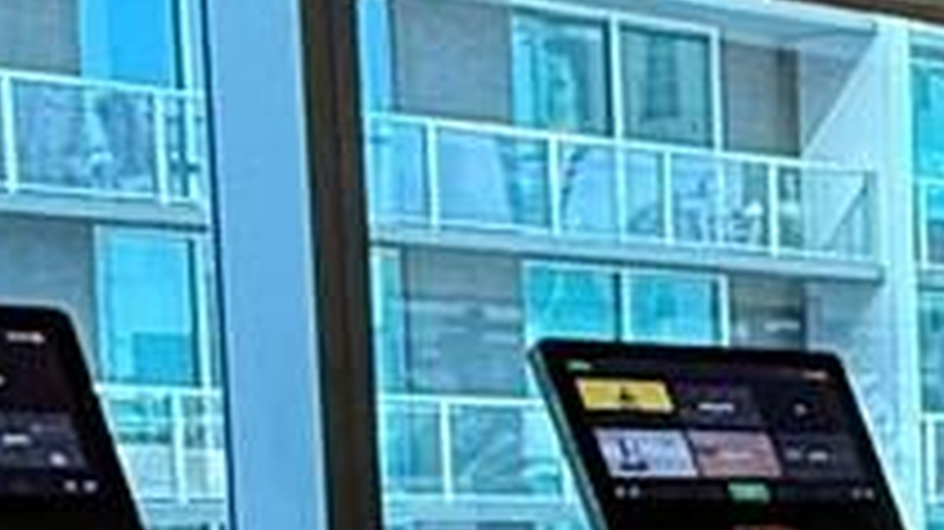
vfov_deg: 10.1
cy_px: 799
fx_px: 2903
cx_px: 2311
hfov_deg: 13.3
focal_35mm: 116
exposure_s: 1/60
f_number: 2.2
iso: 250
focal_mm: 2.22
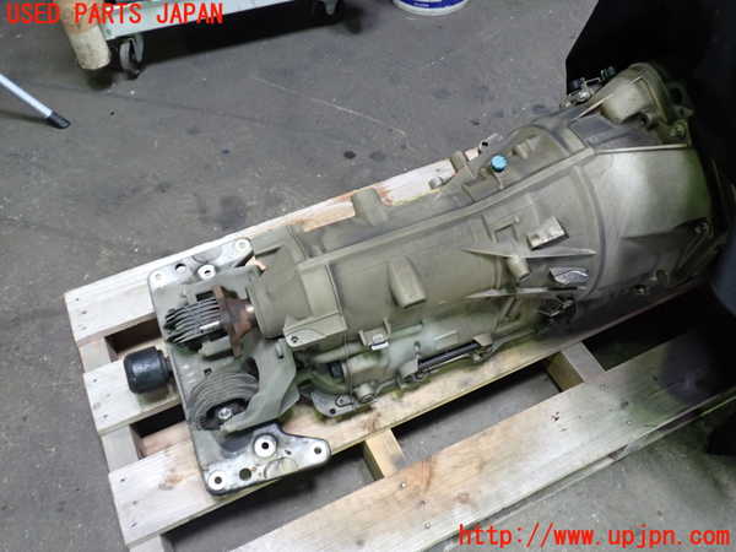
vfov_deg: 46.8
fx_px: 638
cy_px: 276
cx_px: 368
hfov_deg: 60.0
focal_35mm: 30
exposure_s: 1/30
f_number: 2.3
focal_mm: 5.4
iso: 250
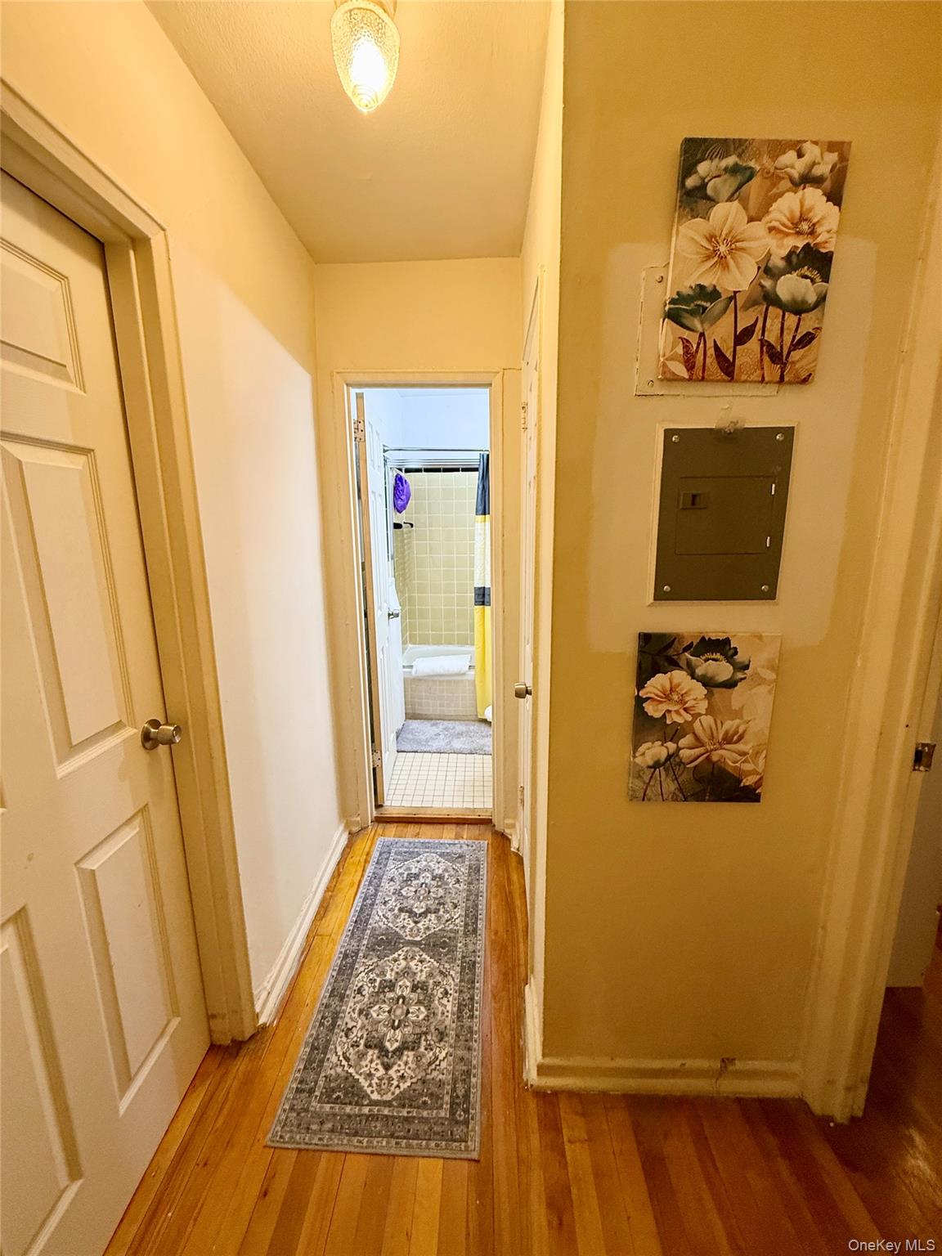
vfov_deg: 102.1
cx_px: 471
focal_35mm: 14
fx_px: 508
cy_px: 628
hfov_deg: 85.7
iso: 250
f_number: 2.2
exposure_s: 1/60
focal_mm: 2.22
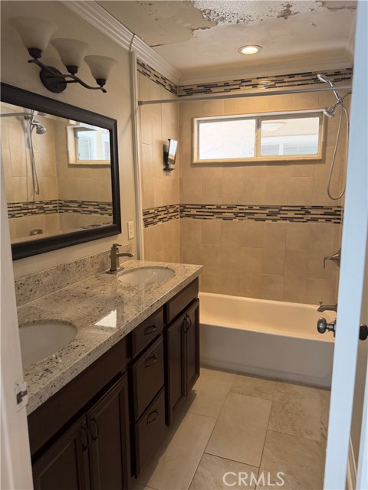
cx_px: 184
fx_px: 340
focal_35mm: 24
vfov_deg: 71.6
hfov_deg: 56.8
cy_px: 245
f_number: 1.78
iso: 250
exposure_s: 1/120
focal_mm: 6.76
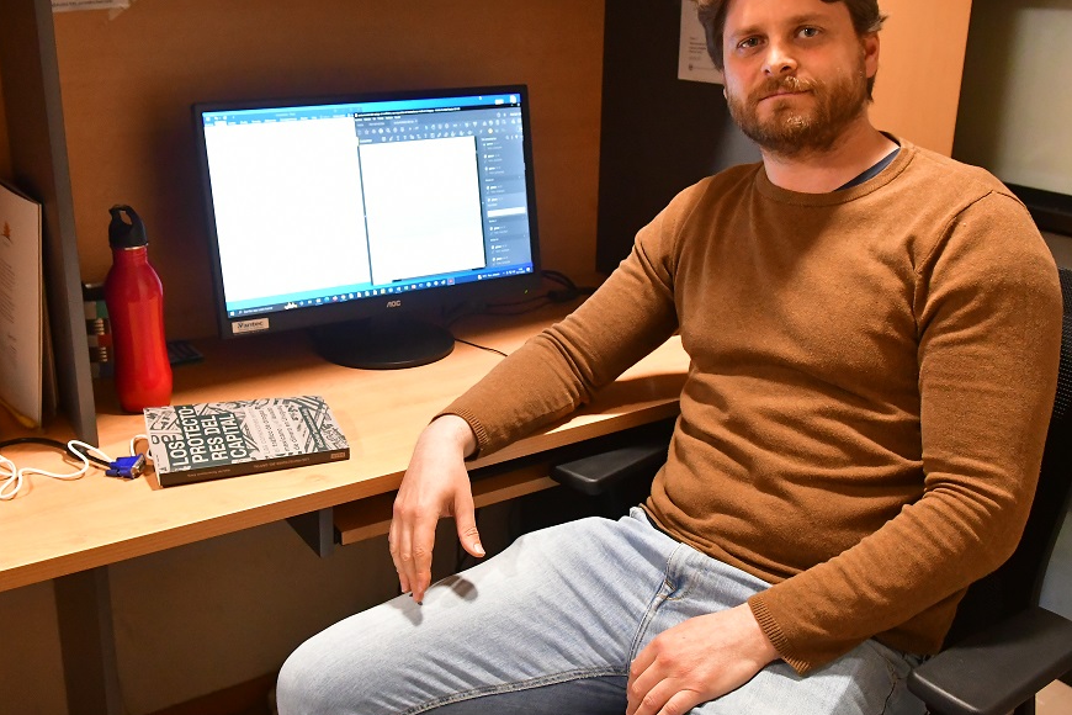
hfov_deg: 53.1
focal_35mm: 36
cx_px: 495
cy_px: 329
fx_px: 1072
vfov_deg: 36.9
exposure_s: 1/160
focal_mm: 20
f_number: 4.5
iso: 6400
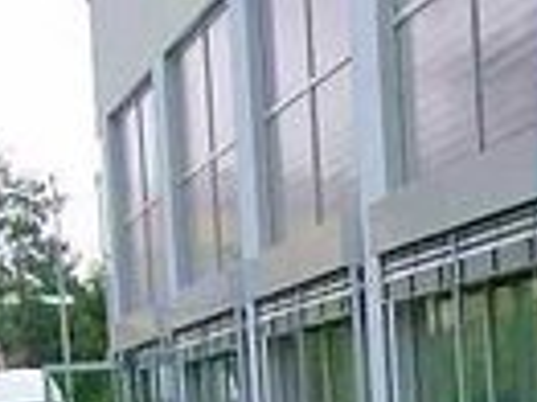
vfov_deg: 8.1
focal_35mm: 170
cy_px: 919
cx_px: 976
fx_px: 2635
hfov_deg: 10.9
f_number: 5
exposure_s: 1/400
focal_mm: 7.6
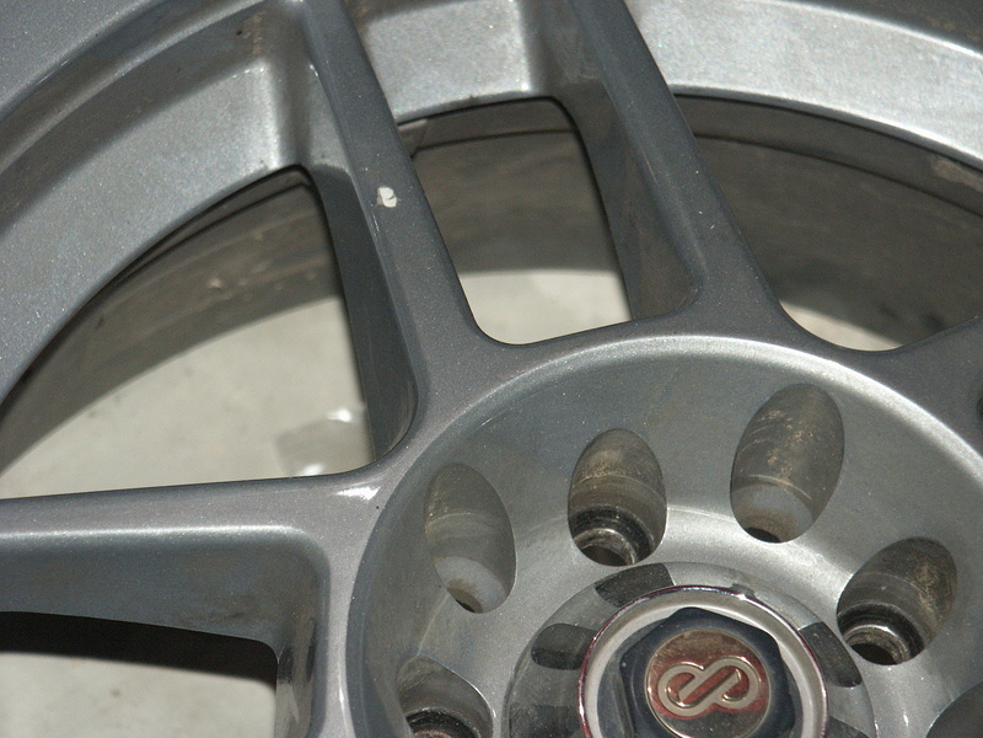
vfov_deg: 7.4
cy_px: 369
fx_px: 5679
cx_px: 492
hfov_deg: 9.9
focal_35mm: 200
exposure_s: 1/180
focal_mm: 50.69
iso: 200
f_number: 3.5
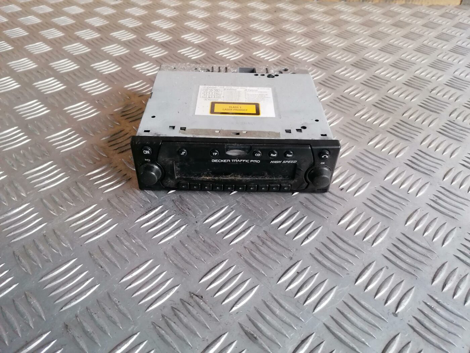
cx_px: 235
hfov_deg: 65.3
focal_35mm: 27
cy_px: 176
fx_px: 367
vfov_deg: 51.4
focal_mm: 4.75
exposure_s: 1/33.3
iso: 400
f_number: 1.8
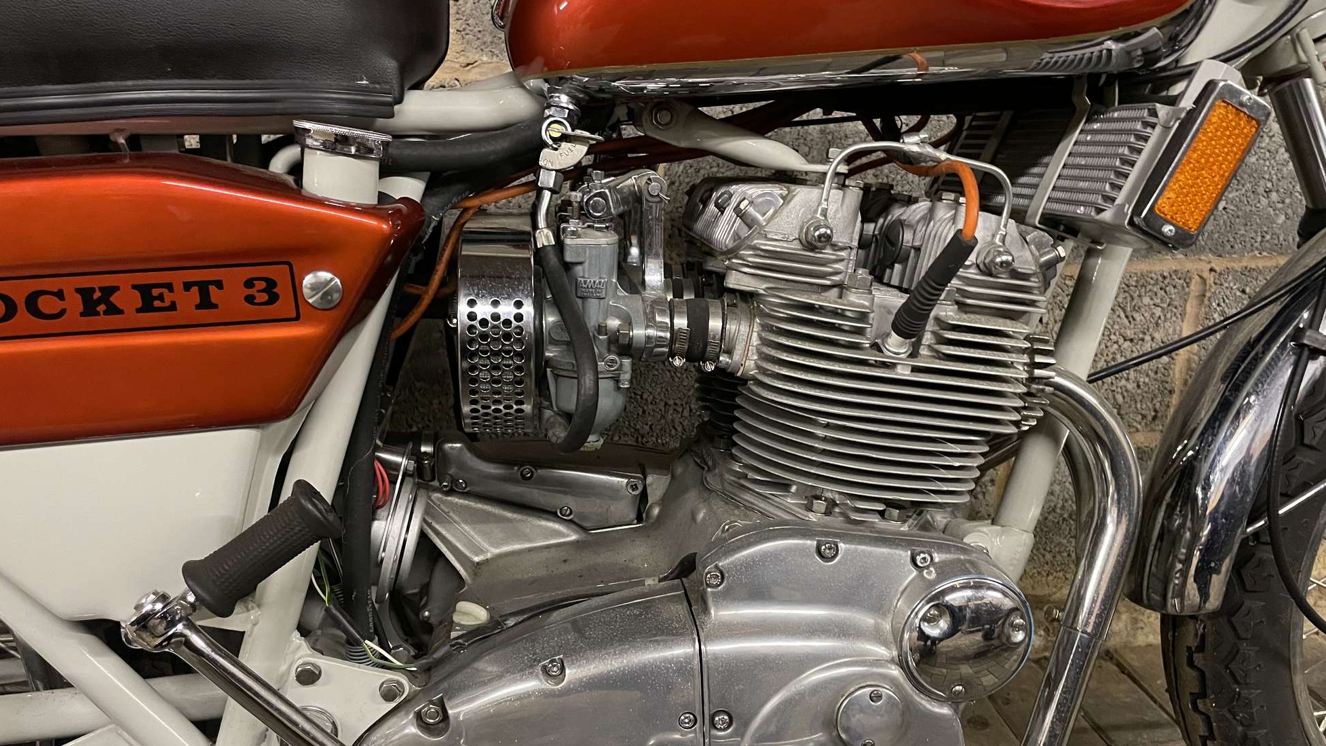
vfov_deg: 39.9
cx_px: 669
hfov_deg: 66.1
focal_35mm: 29
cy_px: 466
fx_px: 1020
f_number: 1.6
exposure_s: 1/33
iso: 500
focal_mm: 4.2
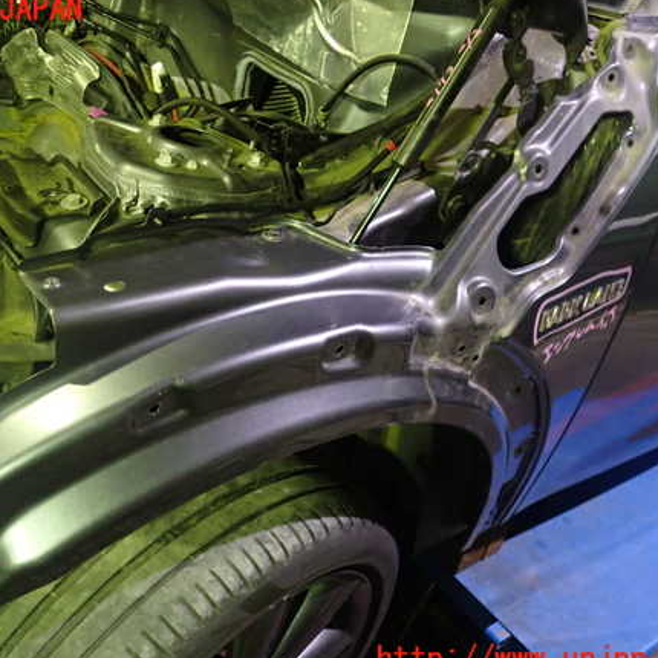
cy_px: 335
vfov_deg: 44.9
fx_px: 796
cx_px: 263
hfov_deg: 44.7
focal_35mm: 37
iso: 800
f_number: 2.3
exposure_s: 1/15
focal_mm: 5.4
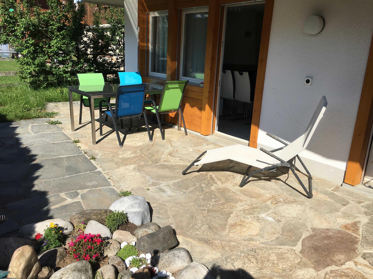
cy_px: 140
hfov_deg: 61.7
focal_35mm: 29
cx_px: 186
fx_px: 312
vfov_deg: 48.2
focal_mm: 4.15
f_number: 2.2
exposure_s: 1/1570
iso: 25
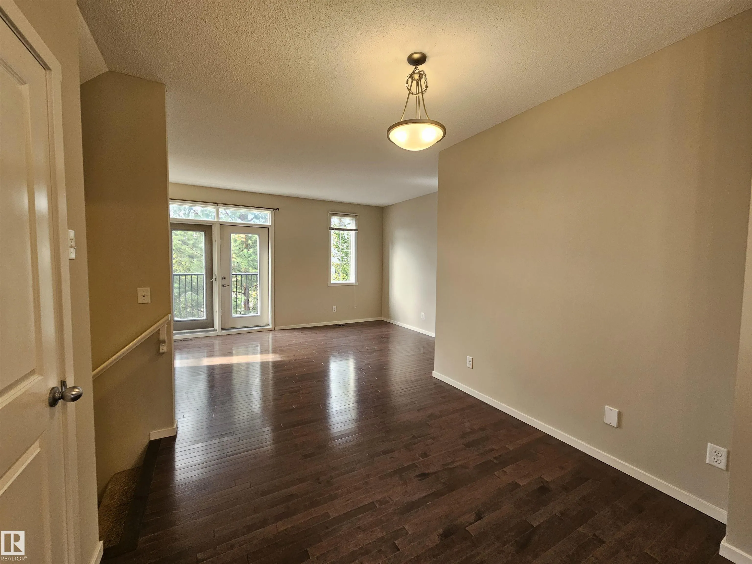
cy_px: 282
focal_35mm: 13
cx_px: 376
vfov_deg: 89.9
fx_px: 282
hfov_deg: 106.2
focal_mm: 2.2
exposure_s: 1/60
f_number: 2.2
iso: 100
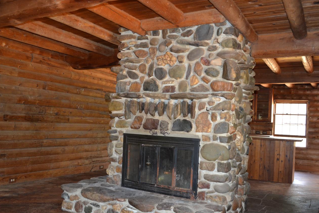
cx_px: 157
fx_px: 284
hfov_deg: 58.7
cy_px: 120
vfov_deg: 41.0
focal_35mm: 32
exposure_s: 1/60
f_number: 3.5
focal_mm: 18
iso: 800
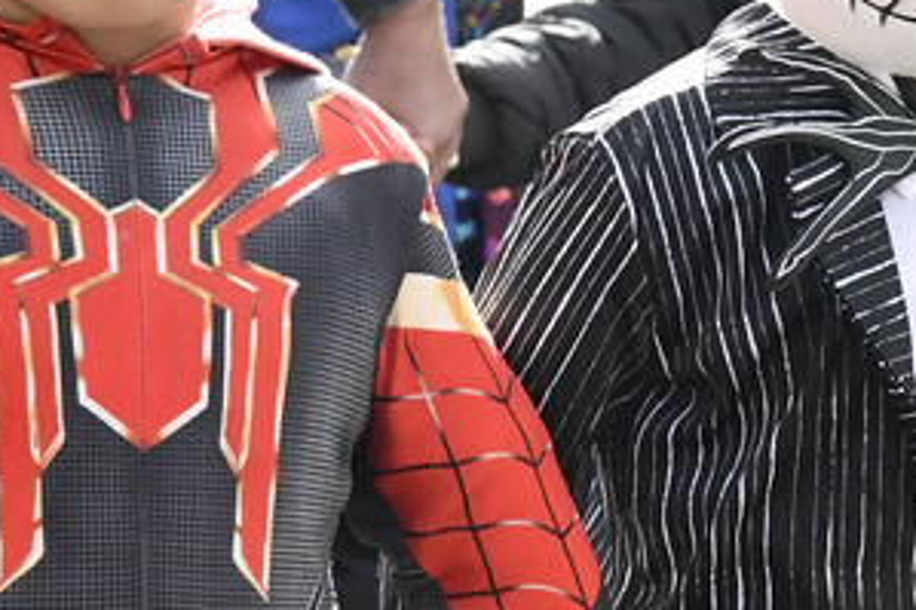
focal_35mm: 311
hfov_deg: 6.4
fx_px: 7909
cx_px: 2083
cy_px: 113
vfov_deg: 4.4
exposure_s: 1/640
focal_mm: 62
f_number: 13
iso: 1600
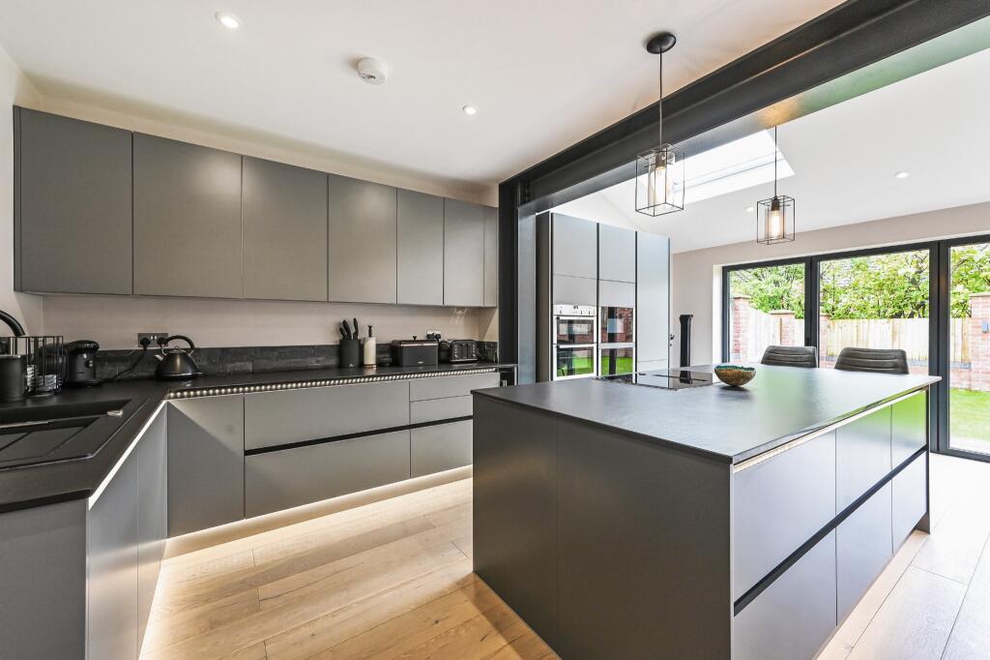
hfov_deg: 104.3
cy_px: 330
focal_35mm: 14
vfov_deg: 81.2
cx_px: 495
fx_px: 385
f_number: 9
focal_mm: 14
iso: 400
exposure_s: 1/13
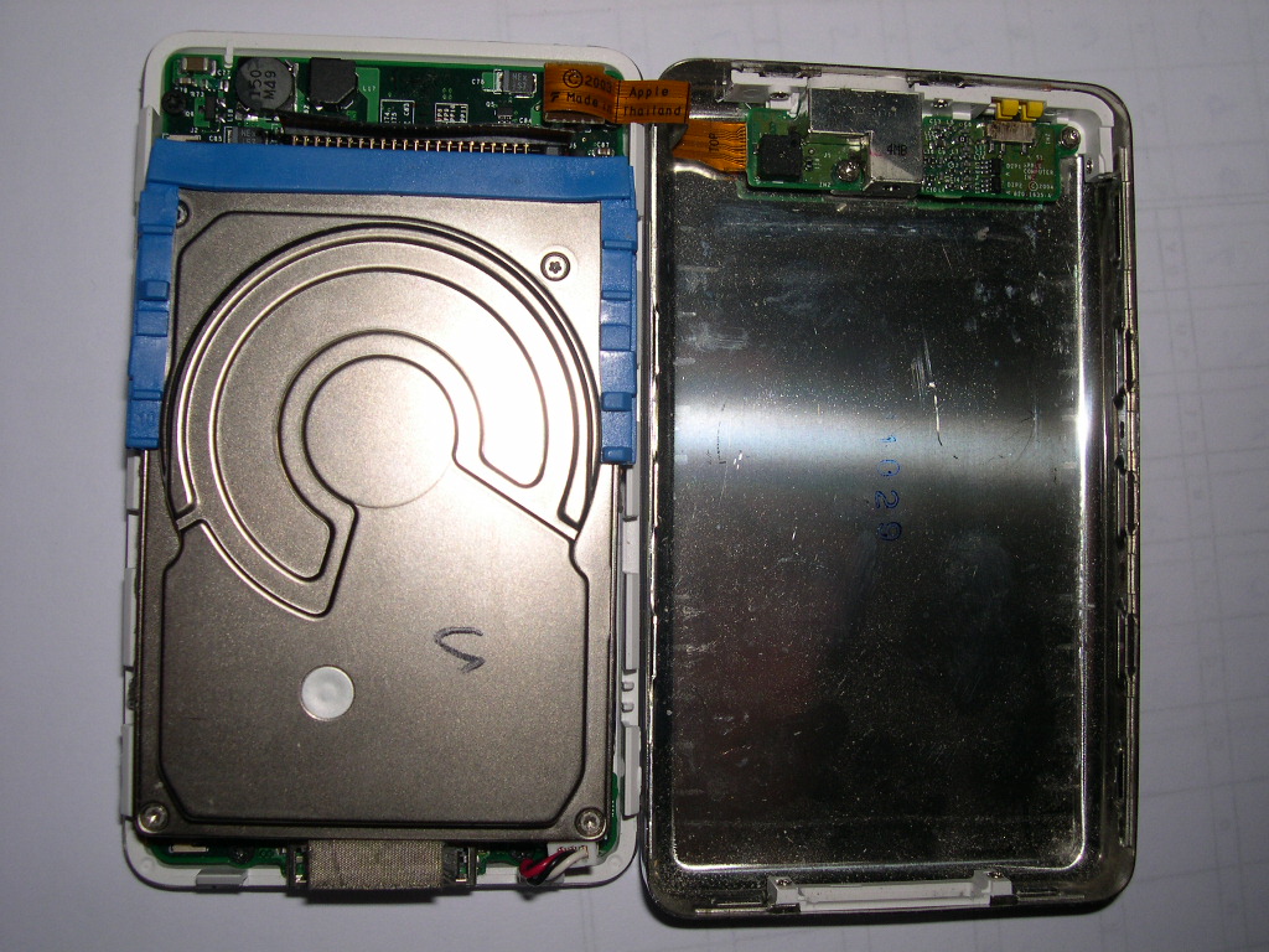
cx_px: 634
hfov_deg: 49.0
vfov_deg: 37.7
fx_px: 1393
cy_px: 476
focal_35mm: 38
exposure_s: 1/60
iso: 100
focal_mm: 8
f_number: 7.6
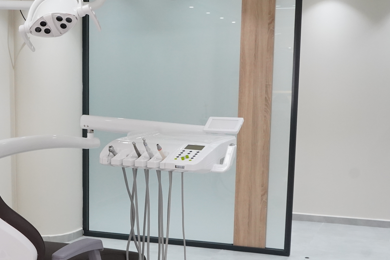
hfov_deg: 31.3
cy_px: 196
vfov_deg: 21.7
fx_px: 672
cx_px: 64
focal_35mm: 62
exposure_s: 1/200
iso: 4000
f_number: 7.1
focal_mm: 28
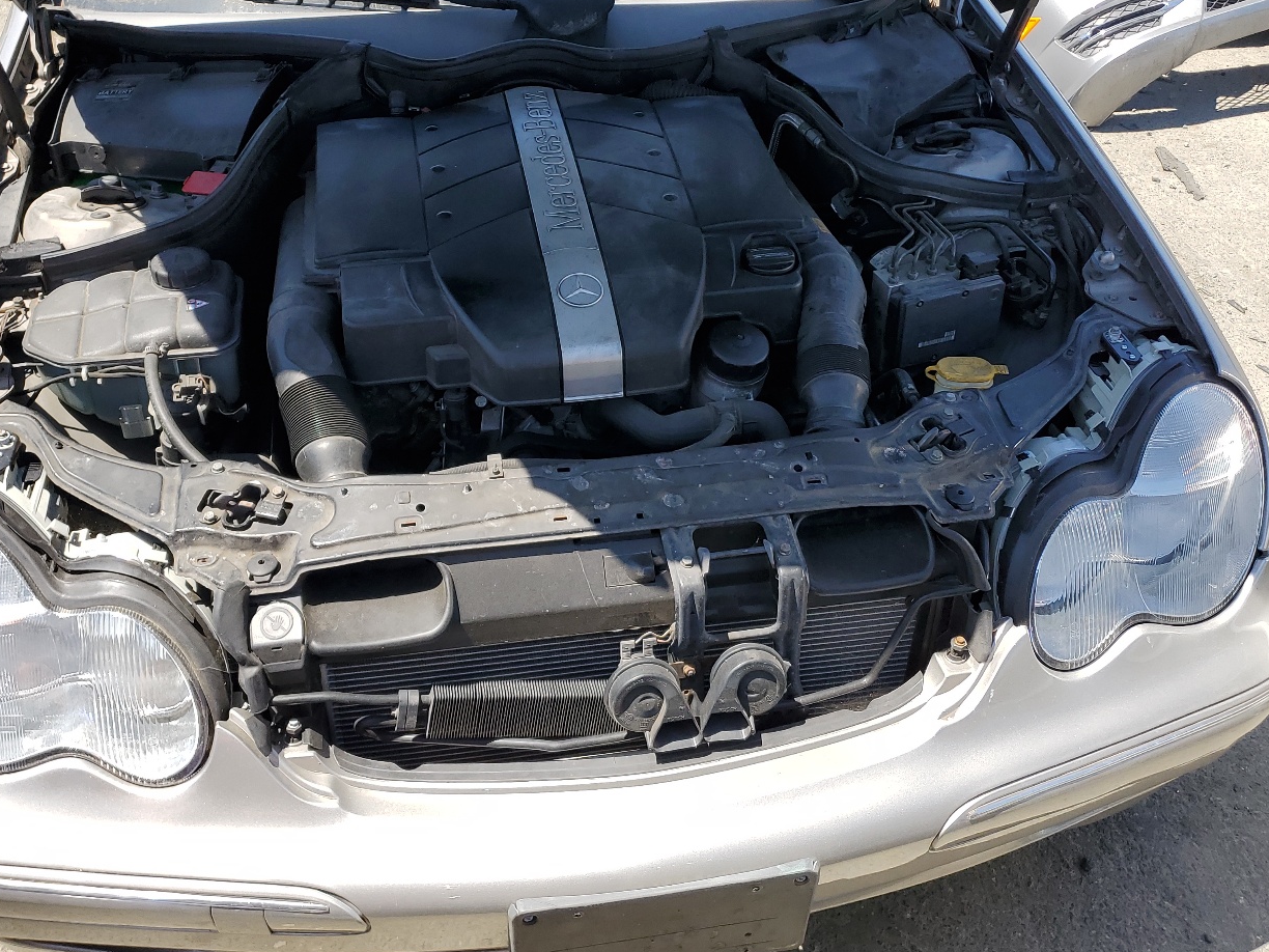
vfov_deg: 41.5
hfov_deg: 53.8
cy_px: 356
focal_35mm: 34
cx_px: 566
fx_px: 1246
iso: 50
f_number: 1.5
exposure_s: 1/1429
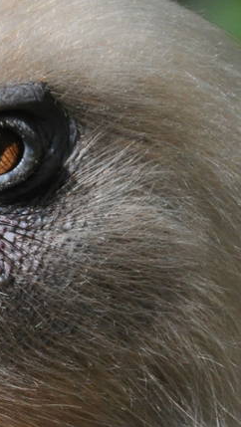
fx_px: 13921
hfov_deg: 1.0
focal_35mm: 1228
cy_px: 312
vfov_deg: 1.8
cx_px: 50
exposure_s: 1/1600
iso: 1000
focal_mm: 210
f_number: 10
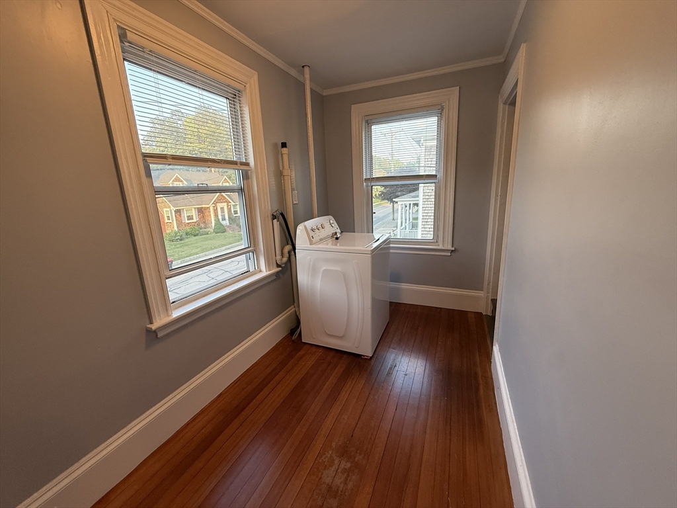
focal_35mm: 14
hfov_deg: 102.1
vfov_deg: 85.7
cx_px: 338
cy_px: 254
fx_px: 274
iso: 200
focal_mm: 2.22
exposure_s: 1/120
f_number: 2.2
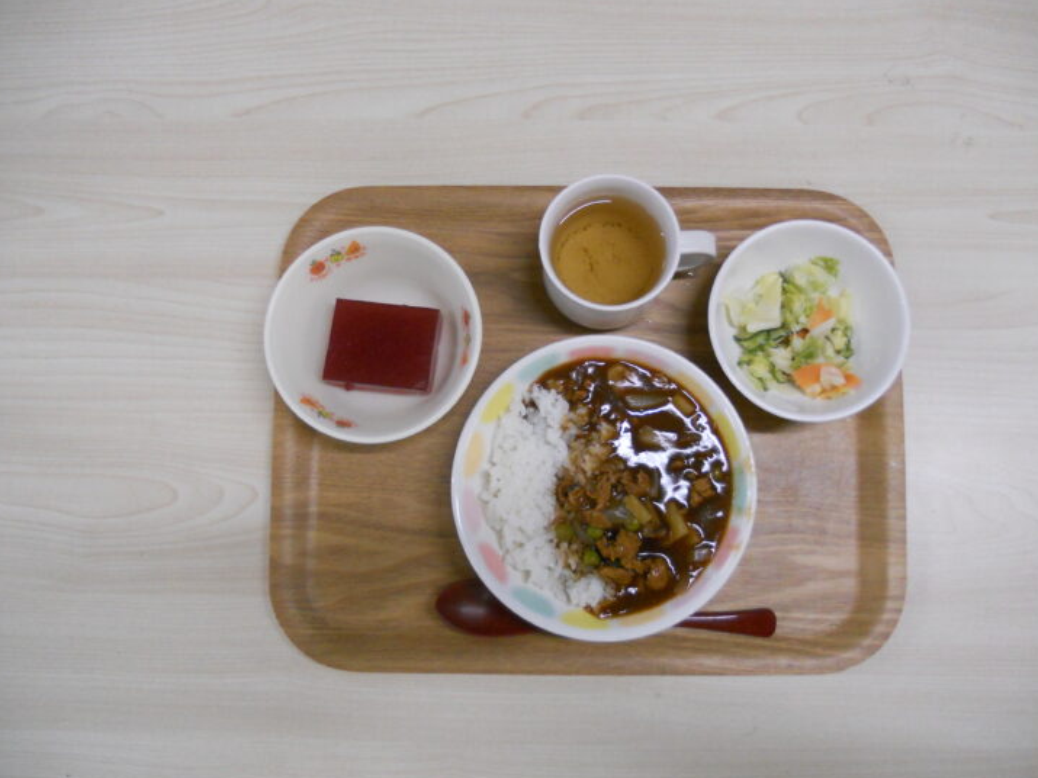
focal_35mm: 29
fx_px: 869
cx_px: 544
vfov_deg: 48.2
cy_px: 415
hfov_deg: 61.6
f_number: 3.2
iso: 400
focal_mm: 4.9
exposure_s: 1/125
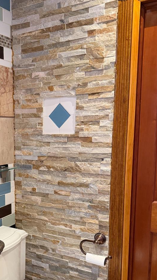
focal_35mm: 42
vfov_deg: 47.8
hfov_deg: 27.3
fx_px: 311
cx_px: 13
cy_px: 180
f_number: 1.78
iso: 500
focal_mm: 6.76
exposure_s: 1/60
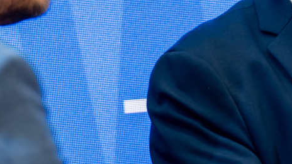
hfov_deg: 2.9
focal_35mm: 747
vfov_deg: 1.6
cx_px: 410
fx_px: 5784
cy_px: 103
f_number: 4.5
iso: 400
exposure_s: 1/100
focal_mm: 167
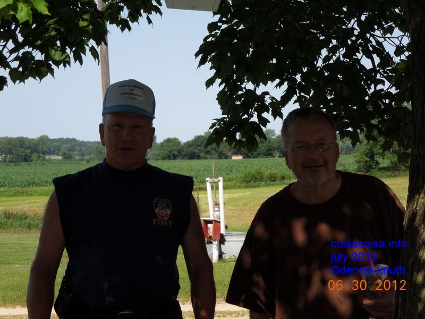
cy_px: 160
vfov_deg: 12.5
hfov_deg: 16.6
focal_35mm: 119
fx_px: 1461
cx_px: 212
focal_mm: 21.5
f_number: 4.8
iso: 100
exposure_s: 1/500
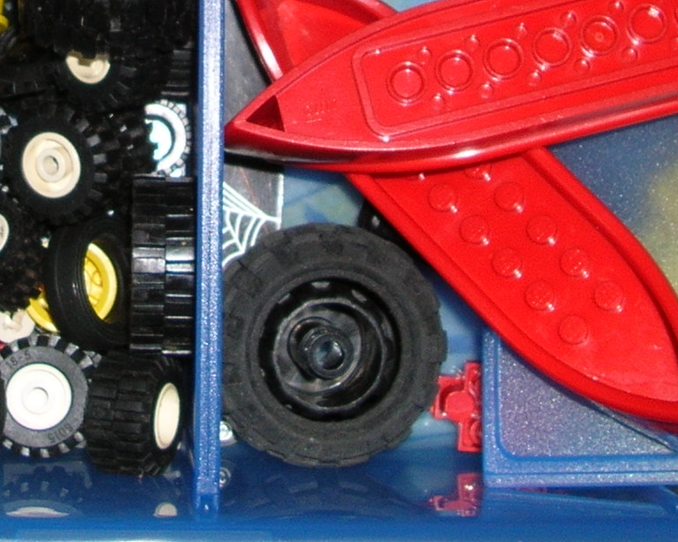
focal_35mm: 102
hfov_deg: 18.6
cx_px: 127
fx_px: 2047
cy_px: -72
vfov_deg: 14.7
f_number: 2.8
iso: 50
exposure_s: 1/60.1
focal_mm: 5.8
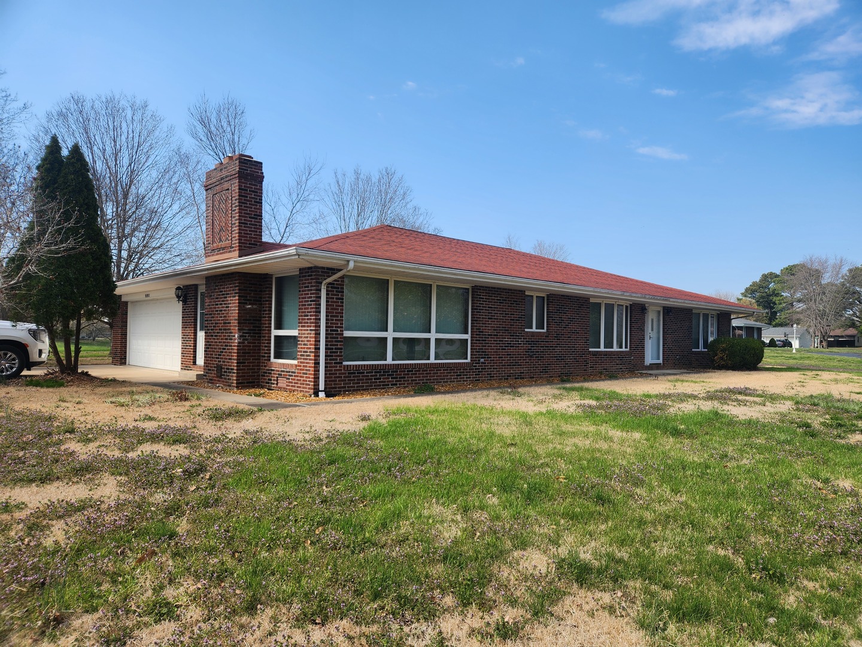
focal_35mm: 23
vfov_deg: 58.9
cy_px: 324
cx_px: 431
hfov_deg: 73.9
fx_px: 573
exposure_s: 1/1195
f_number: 1.8
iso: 20
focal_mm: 5.4
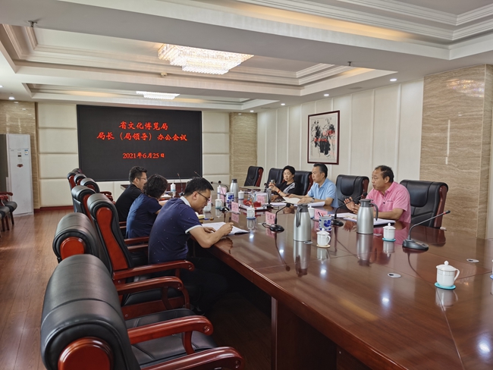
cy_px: 185
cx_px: 246
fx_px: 385
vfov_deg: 51.4
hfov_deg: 65.3
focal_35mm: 27
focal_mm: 5.56
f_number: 1.6
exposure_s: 1/100
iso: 50
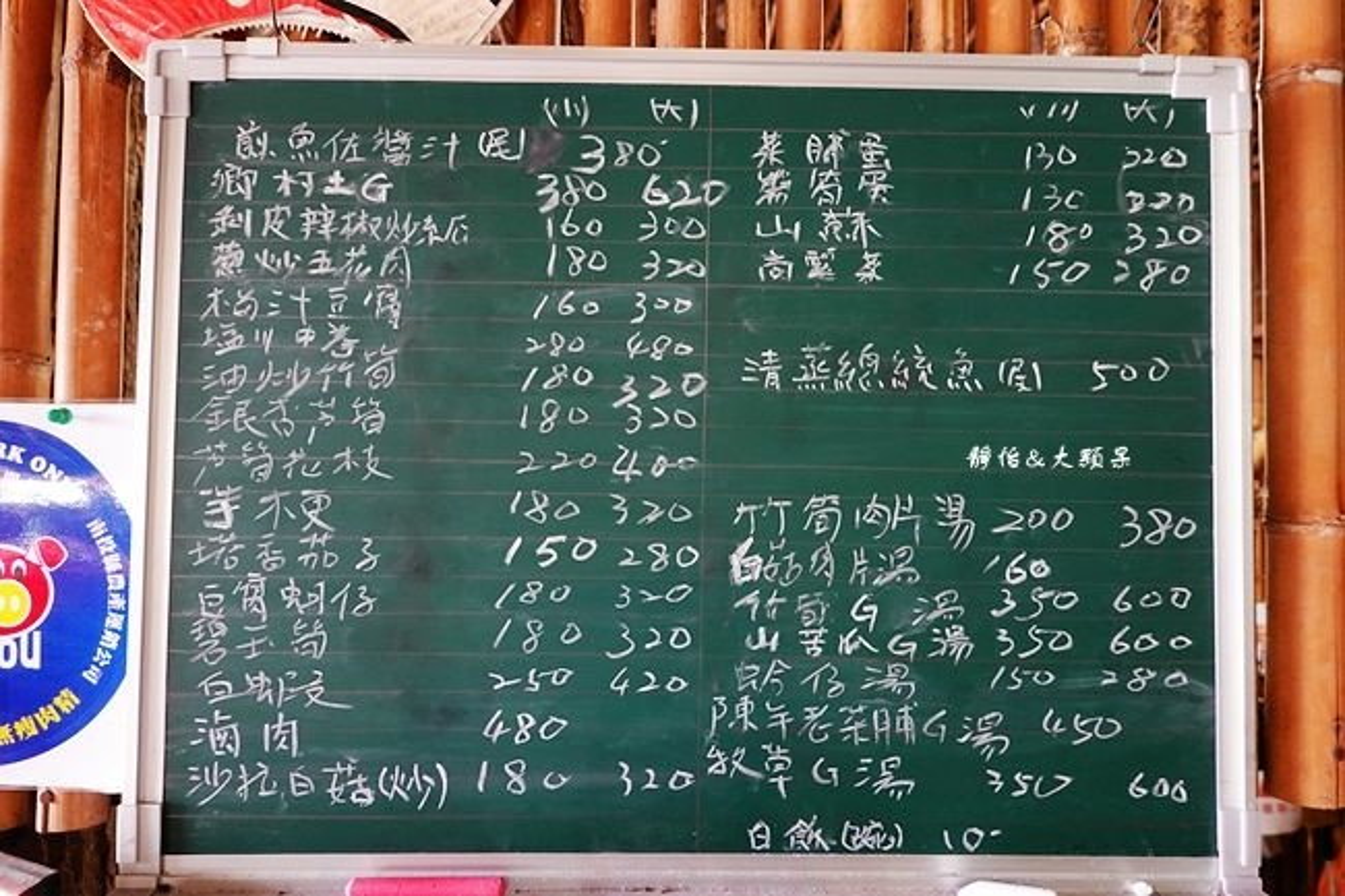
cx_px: 672
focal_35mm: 24
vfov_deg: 53.1
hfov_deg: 73.8
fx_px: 896
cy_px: 448
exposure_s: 1/15
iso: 800
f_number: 2.8
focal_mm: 9
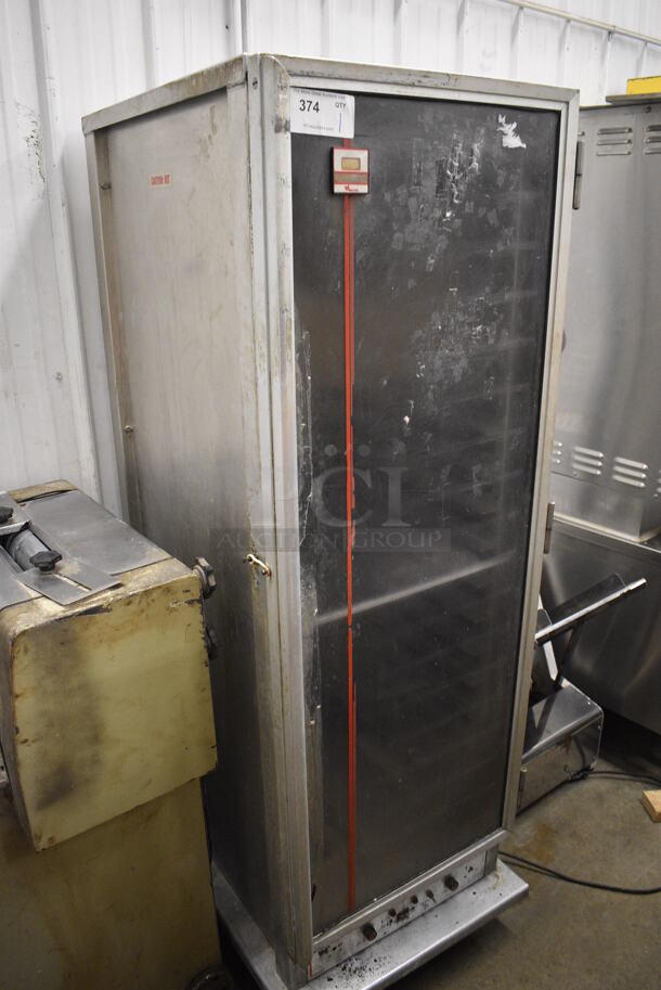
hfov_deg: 48.0
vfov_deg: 67.3
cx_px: 330
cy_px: 495
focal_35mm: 27
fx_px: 742
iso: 2200
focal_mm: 18
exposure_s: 1/125
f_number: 3.5
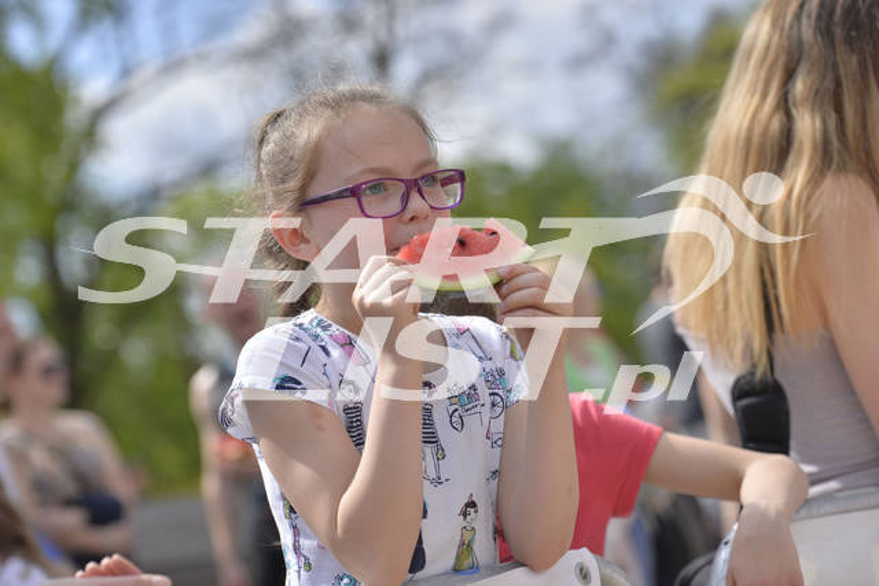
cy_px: 293
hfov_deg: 20.8
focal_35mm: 98
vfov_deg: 14.0
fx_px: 2393
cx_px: 440
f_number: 4
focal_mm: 98
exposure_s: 1/4000
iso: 200
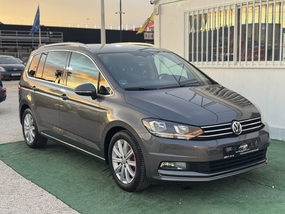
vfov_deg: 30.3
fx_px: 395
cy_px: 107
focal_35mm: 48
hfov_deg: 39.7
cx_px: 142
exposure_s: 1/100
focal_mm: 6.76
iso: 160
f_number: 1.78
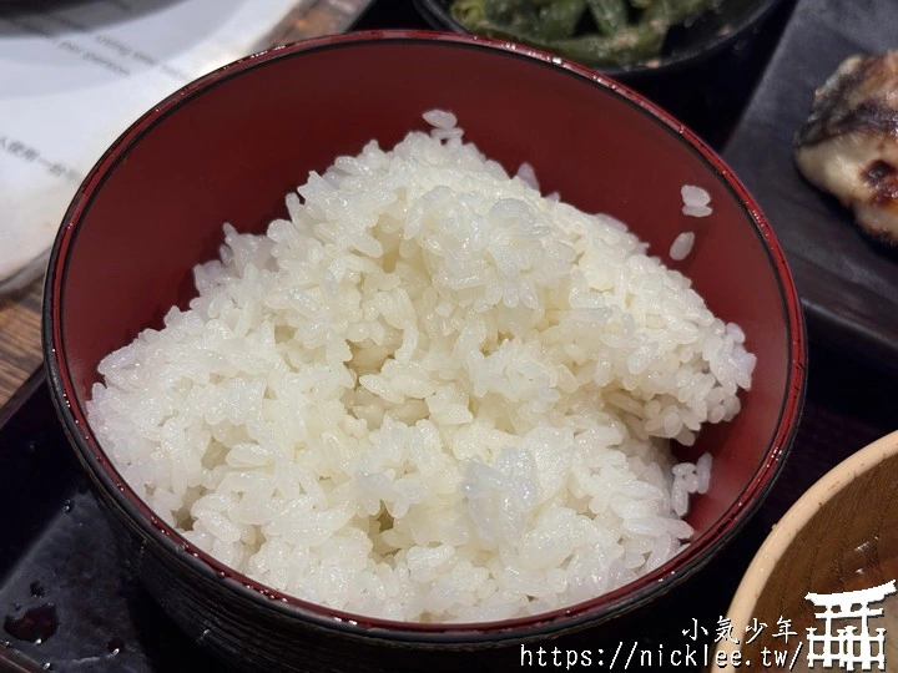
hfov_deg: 39.7
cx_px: 449
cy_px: 336
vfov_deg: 30.3
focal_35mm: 48
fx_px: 1245
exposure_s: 1/60
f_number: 1.78
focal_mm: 6.76
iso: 64
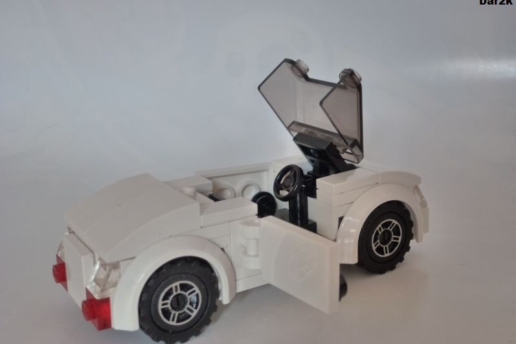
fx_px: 673
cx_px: 258
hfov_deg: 41.9
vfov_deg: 28.6
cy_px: 183
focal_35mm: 47
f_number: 4
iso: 400
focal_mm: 8
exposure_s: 1/2.5
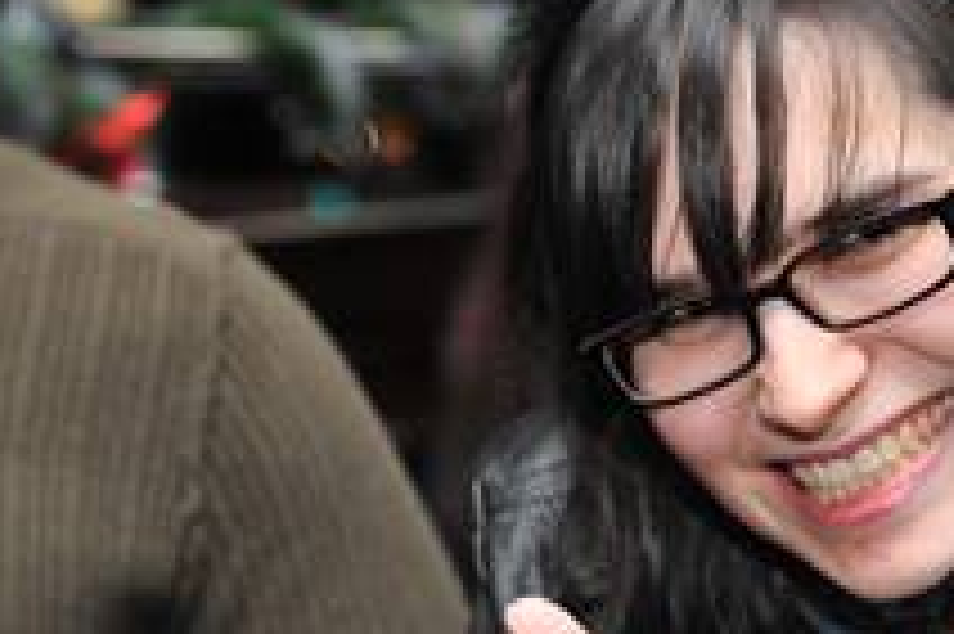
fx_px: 4819
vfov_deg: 7.5
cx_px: 832
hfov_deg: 11.2
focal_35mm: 182
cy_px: 342
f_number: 5
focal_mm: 70
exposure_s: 1/100
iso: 800
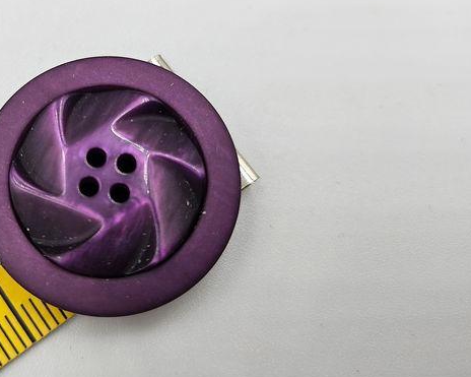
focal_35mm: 38
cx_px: 117
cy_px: 158
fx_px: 530
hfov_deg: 46.2
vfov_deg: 39.0
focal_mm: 5
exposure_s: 1/557
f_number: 1.8
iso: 50
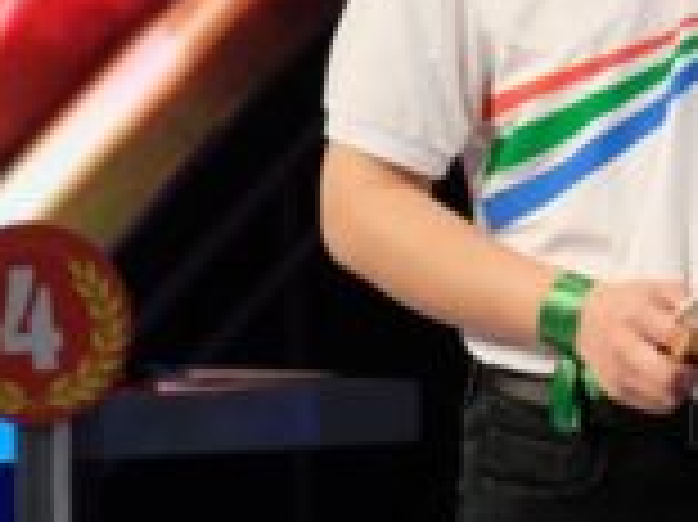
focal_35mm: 630
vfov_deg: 2.4
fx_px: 12694
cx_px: 725
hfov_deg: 3.1
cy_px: -70
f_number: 5.6
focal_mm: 135
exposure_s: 1/160
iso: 3200
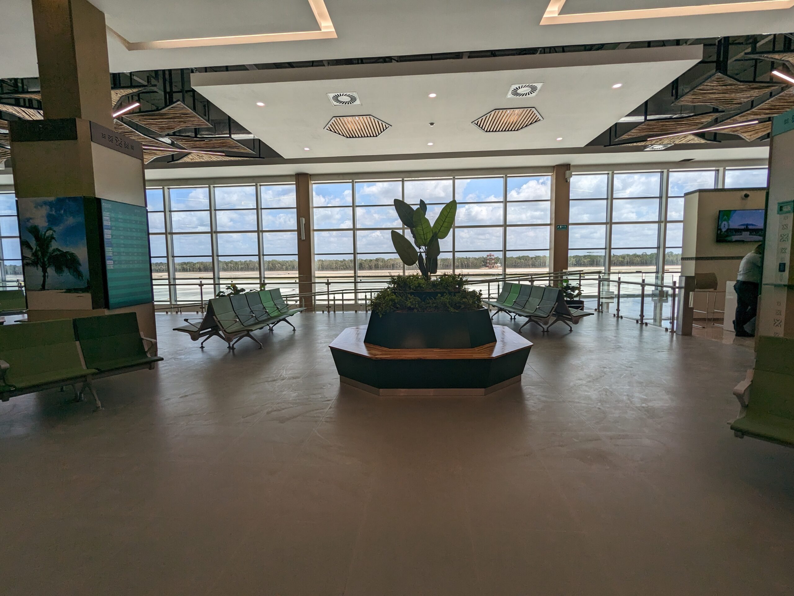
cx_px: 397
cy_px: 298
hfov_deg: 94.5
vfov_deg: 78.1
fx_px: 367
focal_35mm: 16
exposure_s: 1/428
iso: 43
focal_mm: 2.35
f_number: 2.2
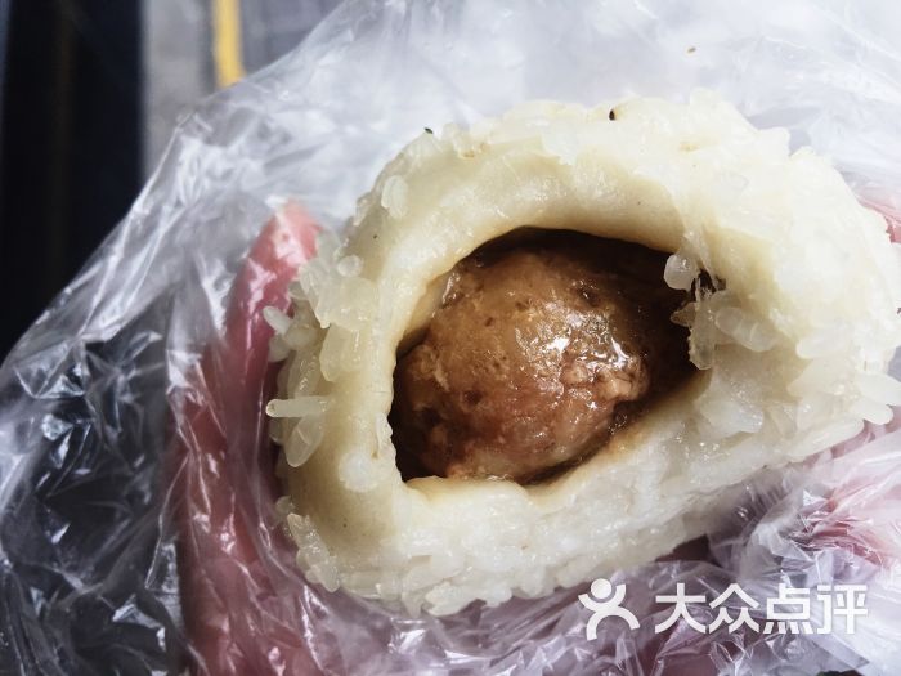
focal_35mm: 29
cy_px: 338
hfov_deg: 61.7
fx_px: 755
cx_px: 450
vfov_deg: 48.2
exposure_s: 1/100
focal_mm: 4.15
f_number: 2.2
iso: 32
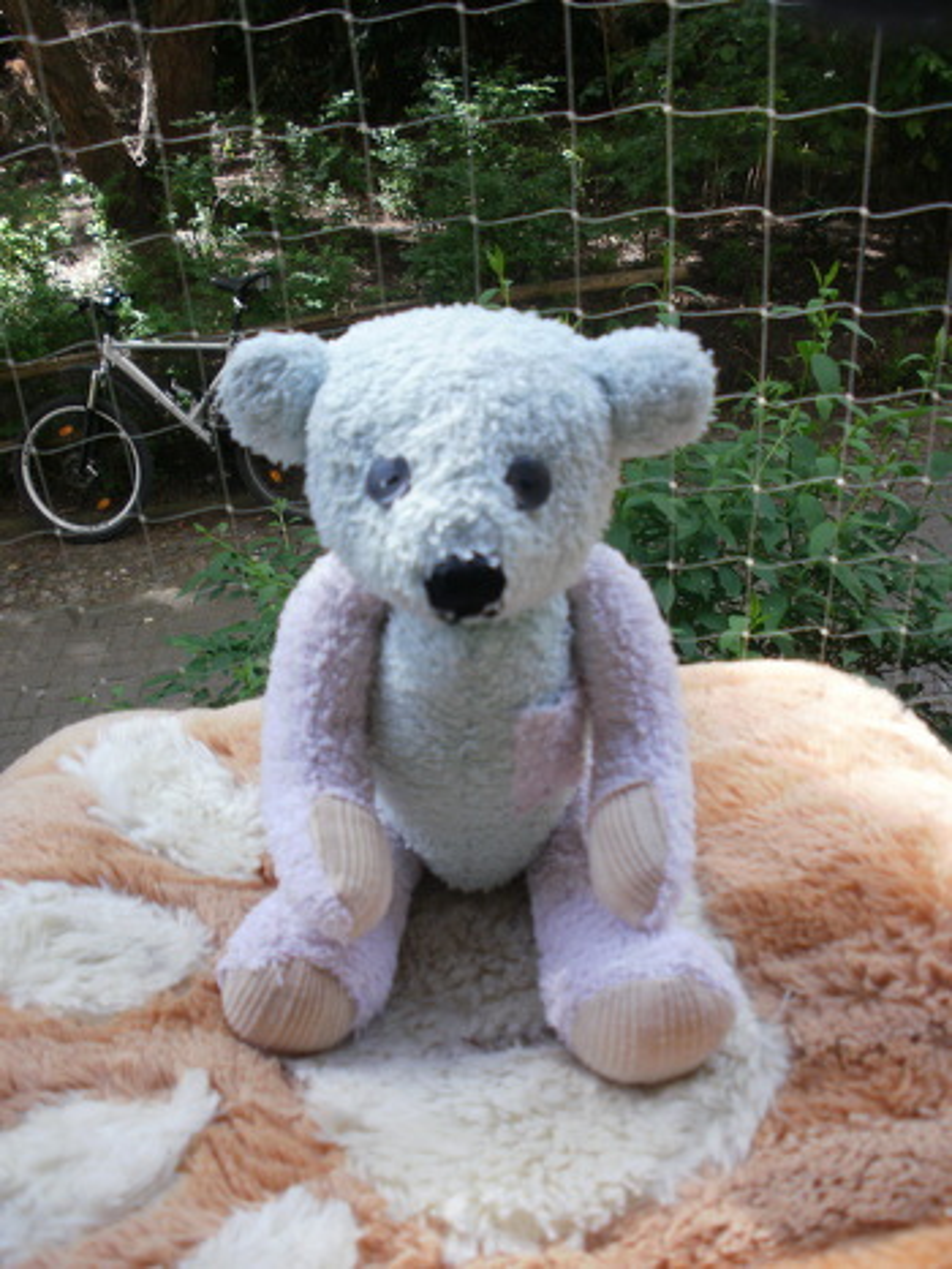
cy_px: 634
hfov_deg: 39.7
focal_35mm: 36
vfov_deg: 51.3
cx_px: 476
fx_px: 1319
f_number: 3.5
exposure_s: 1/100
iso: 100
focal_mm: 6.3
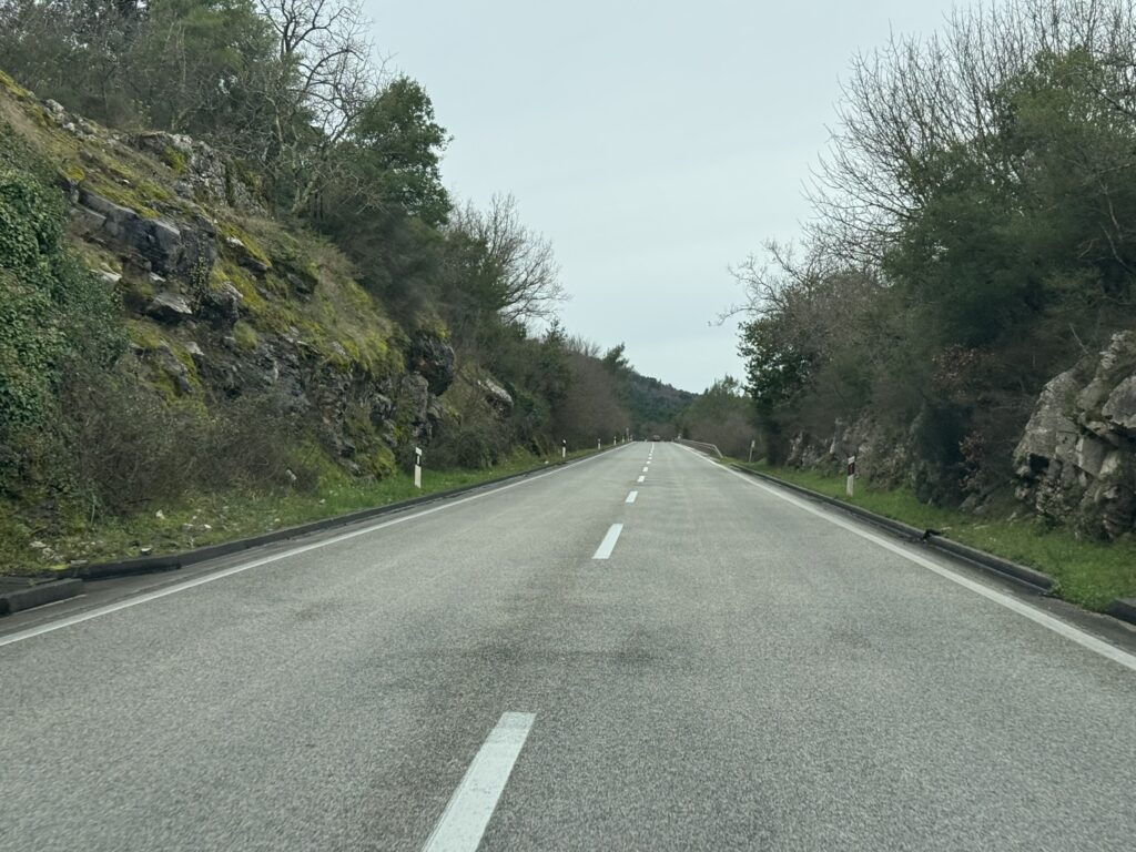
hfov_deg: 39.7
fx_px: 1575
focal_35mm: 48
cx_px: 568
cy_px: 426
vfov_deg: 30.3
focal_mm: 6.76
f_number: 1.78
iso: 64
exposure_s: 1/900
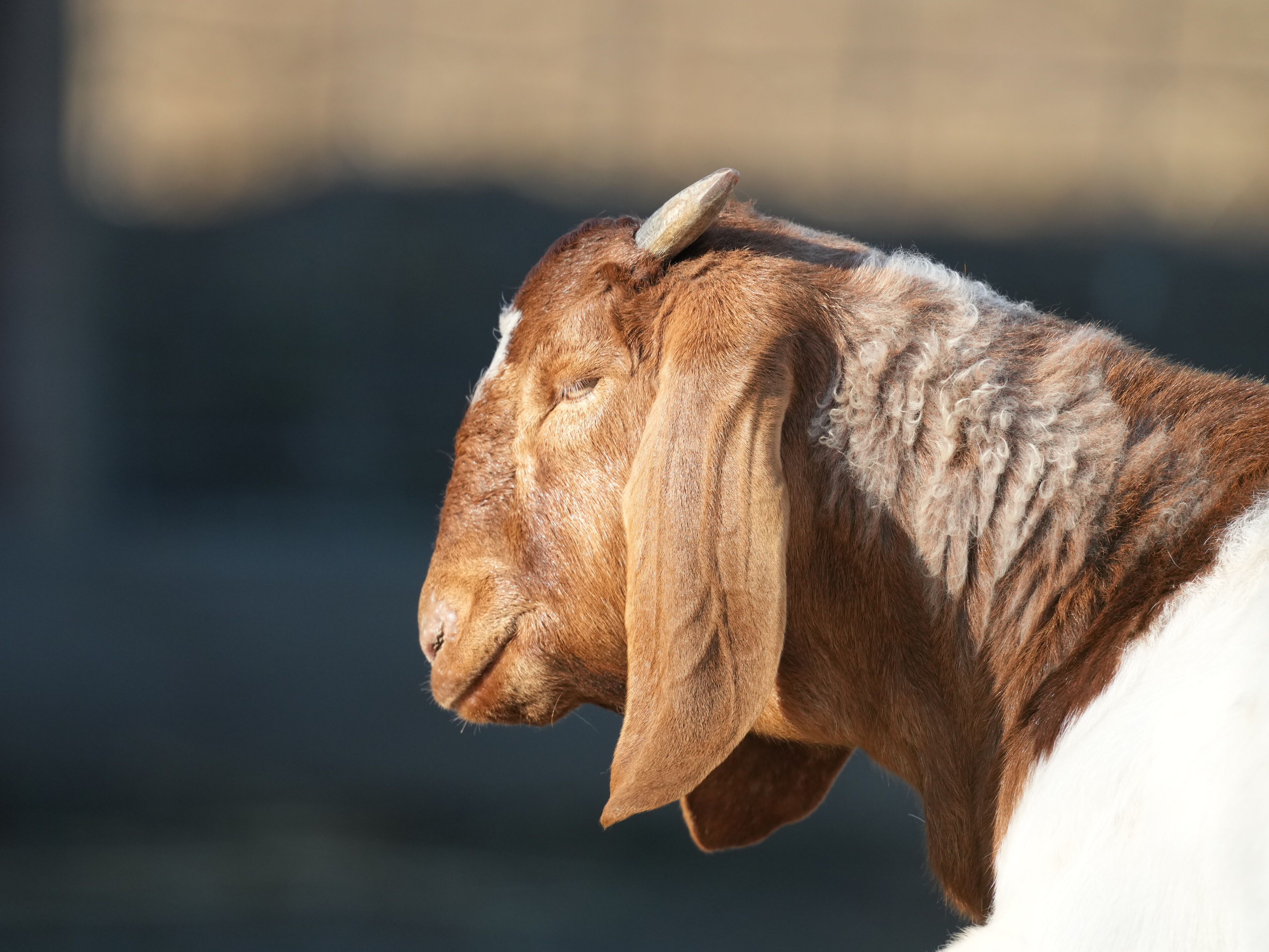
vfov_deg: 2.3
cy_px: 476
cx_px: 607
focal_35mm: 650
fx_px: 23830
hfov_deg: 3.1
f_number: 5.6
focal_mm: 600
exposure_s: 1/1250
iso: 1250
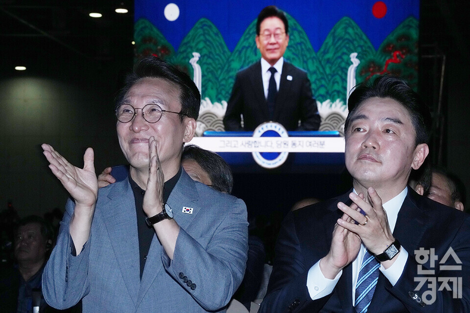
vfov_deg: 8.4
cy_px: 156
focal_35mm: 164
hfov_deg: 12.5
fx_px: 2141
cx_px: 235
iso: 3200
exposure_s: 1/60
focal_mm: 164
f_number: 22
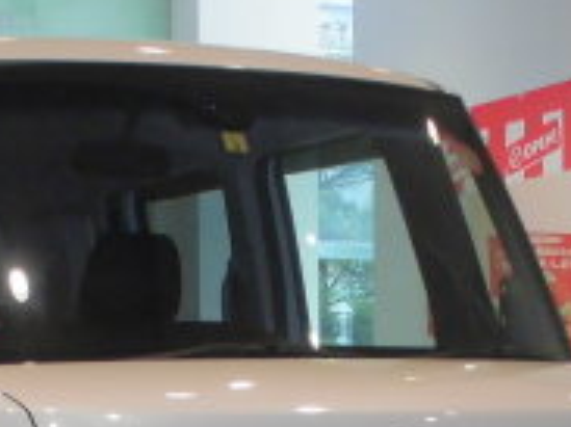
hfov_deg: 14.8
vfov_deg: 10.8
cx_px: 165
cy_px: 589
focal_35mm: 133
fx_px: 2192
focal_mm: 6.9
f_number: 4.2
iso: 200
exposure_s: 1/60
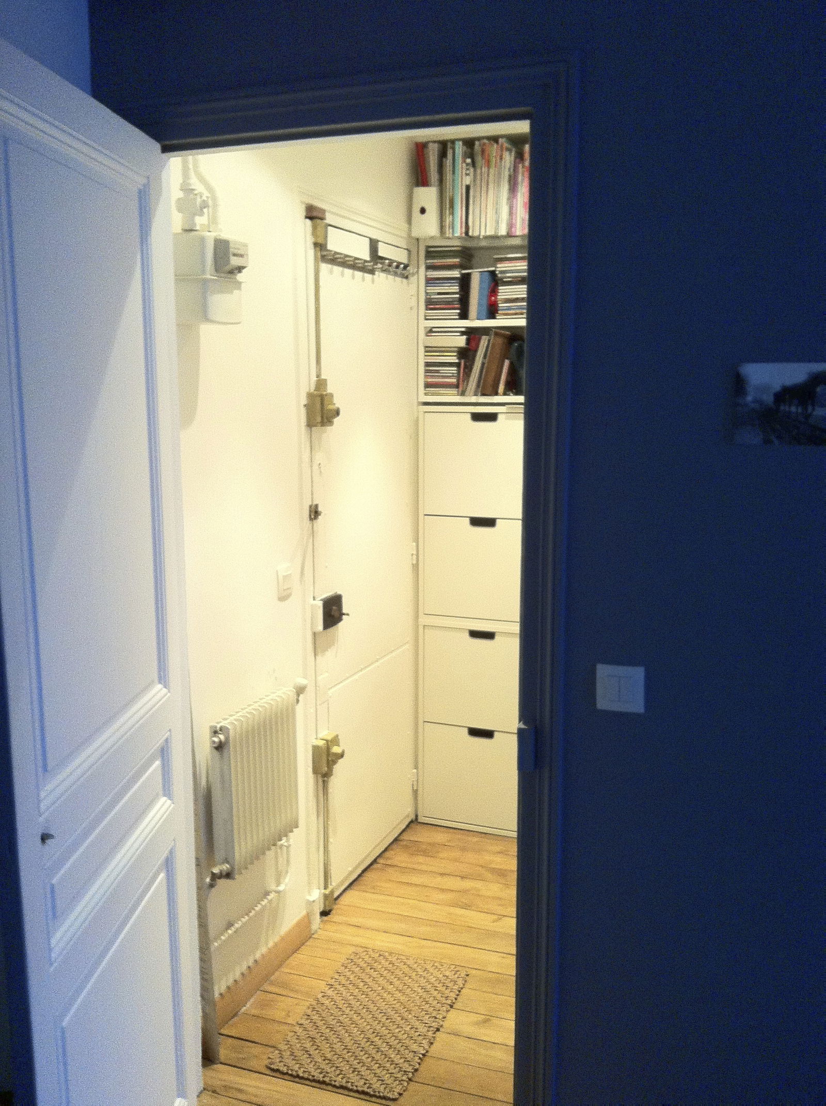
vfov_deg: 52.7
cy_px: 553
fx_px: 1116
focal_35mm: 35
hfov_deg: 40.6
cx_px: 413
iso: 200
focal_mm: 3.85
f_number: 2.8
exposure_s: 1/15
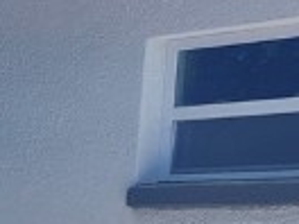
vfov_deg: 8.0
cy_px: 428
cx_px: -838
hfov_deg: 7.9
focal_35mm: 178
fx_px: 1537
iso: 25
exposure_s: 1/645
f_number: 1.8
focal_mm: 5.54
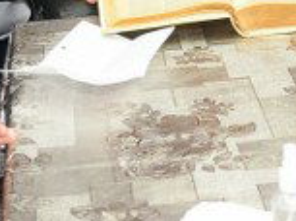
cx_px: 348
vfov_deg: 11.6
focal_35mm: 121
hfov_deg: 15.7
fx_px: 1032
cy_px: -121
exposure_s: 1/80
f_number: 5
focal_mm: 24
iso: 1000
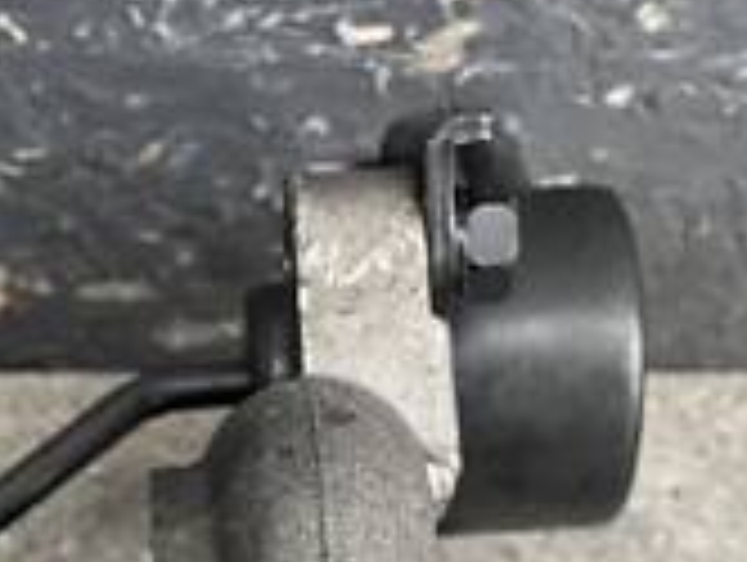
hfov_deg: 18.8
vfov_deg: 14.1
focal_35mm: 100
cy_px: 791
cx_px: -76
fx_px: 2161
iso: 160
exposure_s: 1/60
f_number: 1.6
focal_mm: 4.2
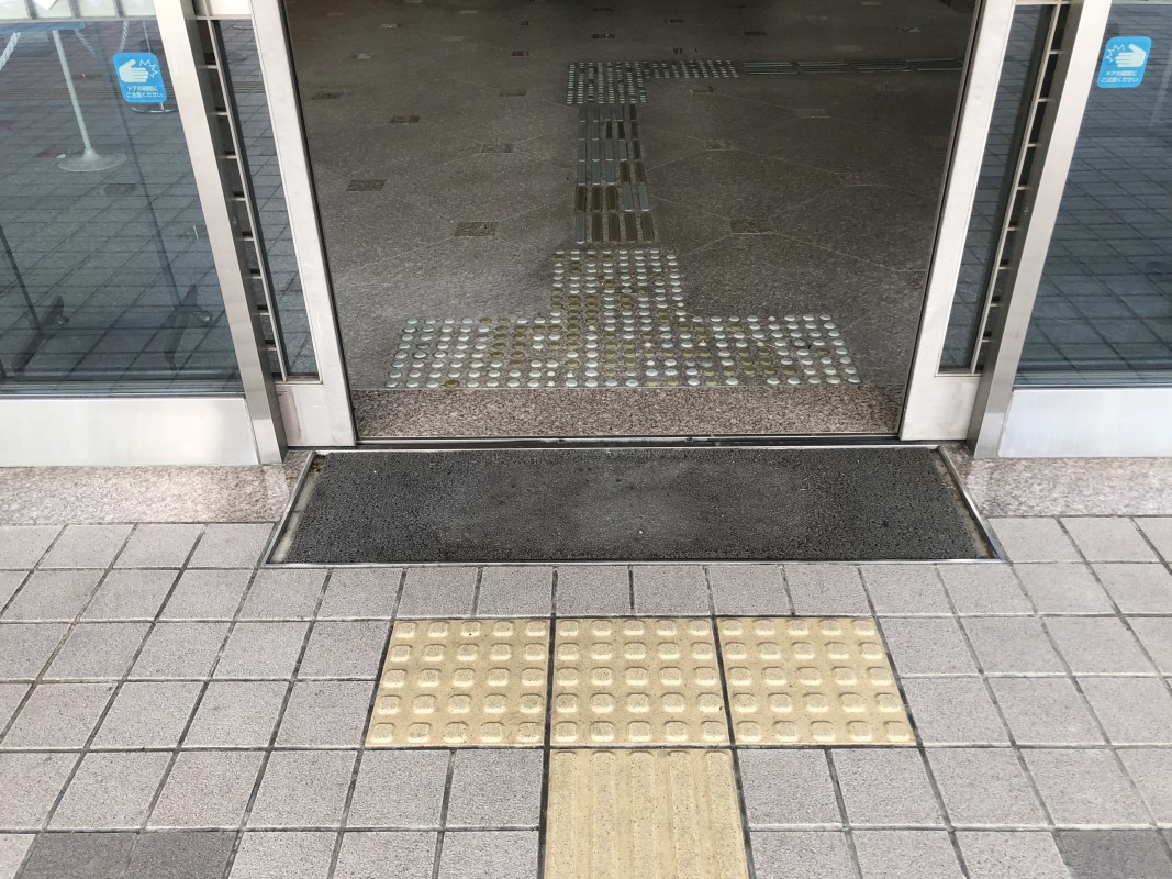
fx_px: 948
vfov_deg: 49.7
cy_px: 440
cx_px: 586
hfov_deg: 63.4
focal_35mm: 28
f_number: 1.8
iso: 40
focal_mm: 3.99
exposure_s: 1/120
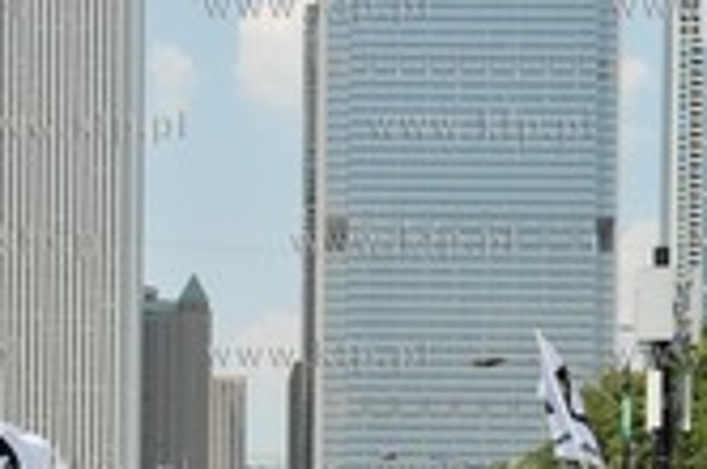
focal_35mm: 116
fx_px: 2274
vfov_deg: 11.6
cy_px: 529
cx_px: 226
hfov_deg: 17.6
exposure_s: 1/640
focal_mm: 32
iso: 450
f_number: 10
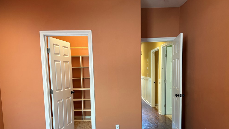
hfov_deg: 69.9
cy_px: 86
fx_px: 164
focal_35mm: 27
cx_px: 112
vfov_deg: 42.3
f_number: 1.78
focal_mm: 6.76
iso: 200
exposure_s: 1/60
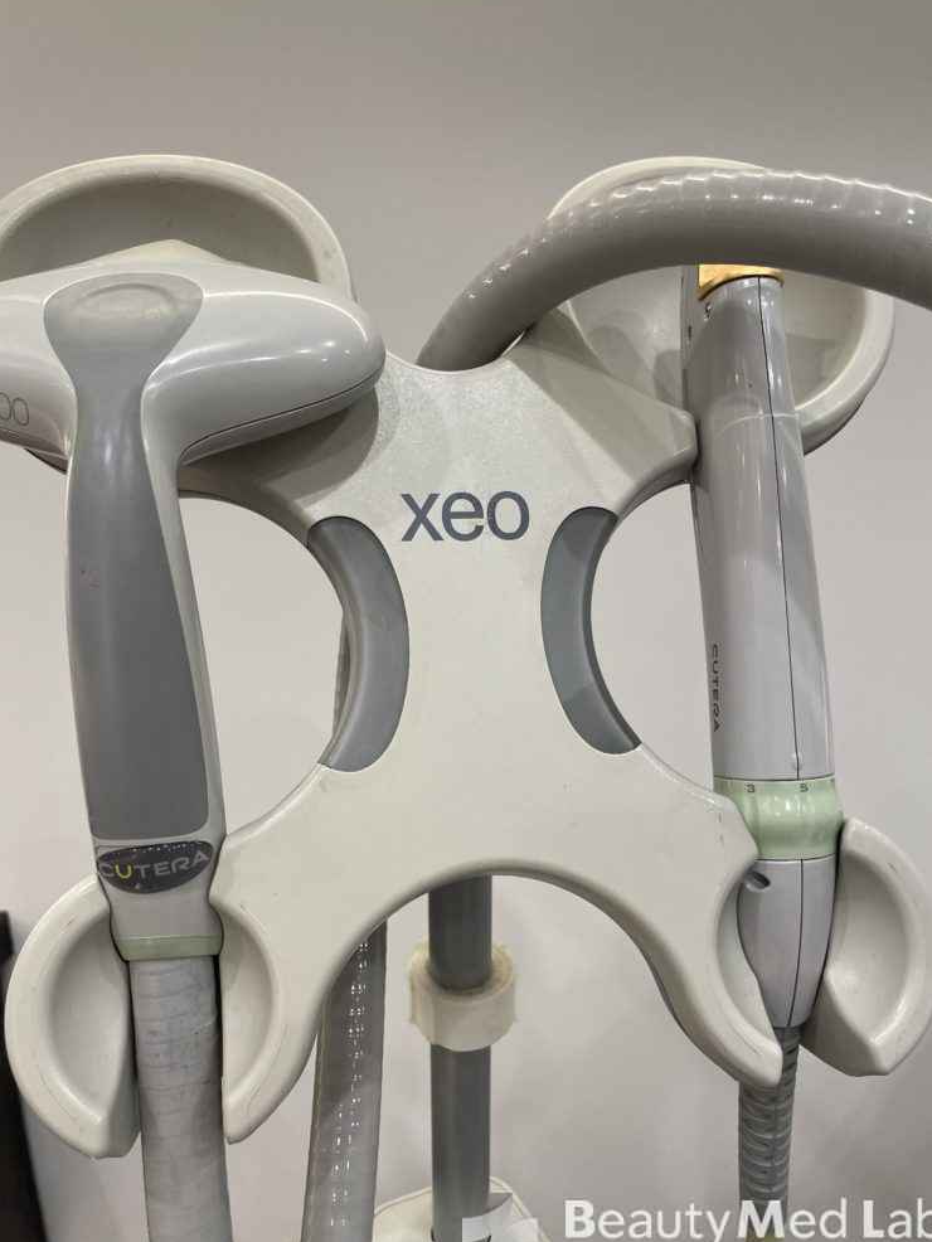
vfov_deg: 65.3
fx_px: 969
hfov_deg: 51.4
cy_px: 631
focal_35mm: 27
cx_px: 462
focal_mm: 4.2
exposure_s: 1/119
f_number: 1.6
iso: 100
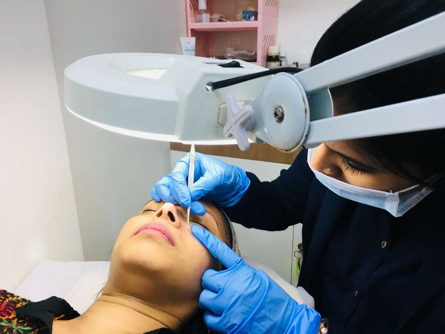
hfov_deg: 61.7
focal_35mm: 29
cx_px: 222
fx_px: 373
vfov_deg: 48.2
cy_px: 167
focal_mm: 4.15
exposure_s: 1/33
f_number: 2.2
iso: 32
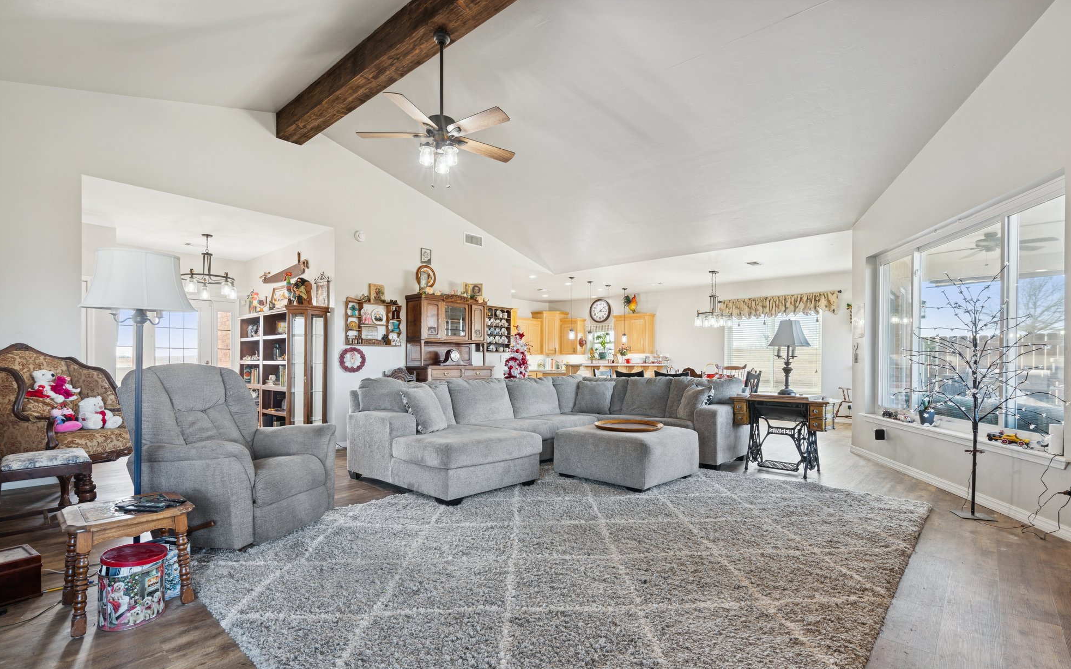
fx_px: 496
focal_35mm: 17
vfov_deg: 67.8
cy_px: 366
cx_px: 521
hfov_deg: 94.3
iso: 200
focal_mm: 16
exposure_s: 1/13
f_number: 7.1
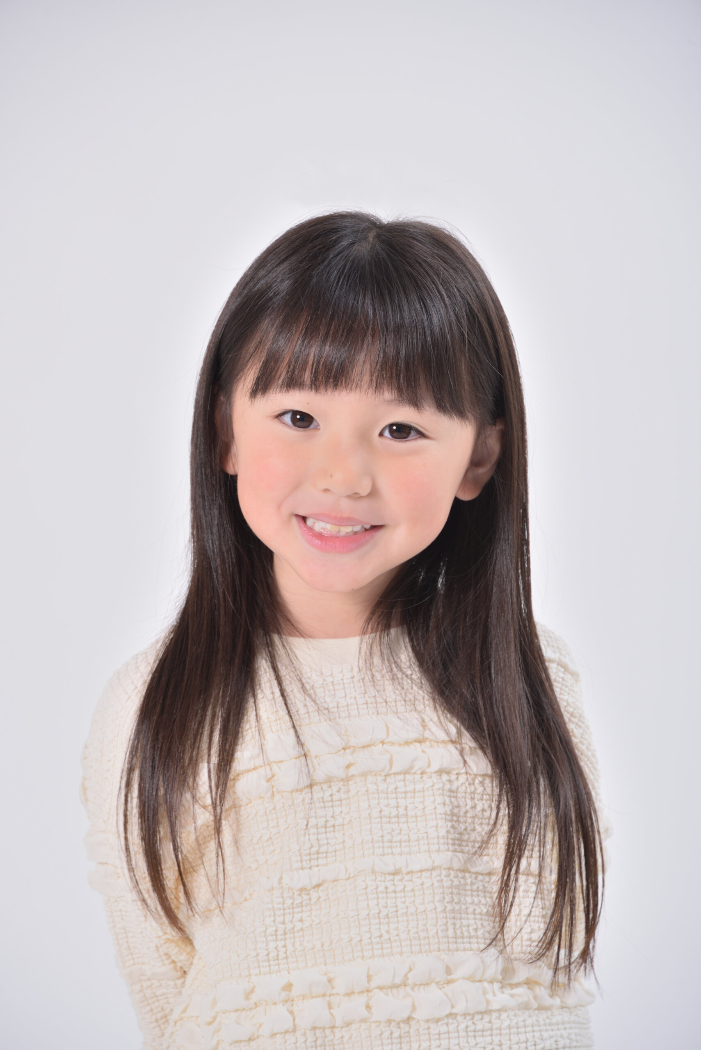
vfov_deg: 9.8
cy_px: 525
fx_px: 6127
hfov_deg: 6.5
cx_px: 350
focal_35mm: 210
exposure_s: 1/160
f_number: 8
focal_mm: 210
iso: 200
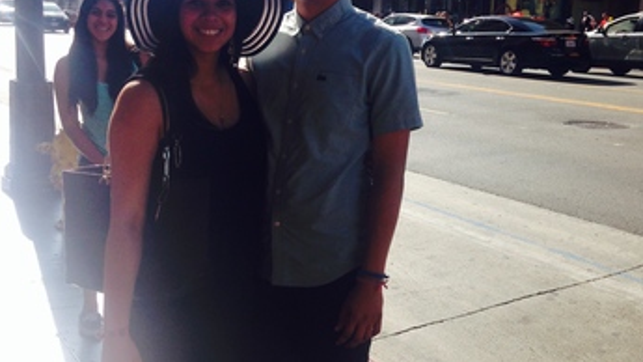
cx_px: 326
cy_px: 170
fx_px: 852
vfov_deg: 23.9
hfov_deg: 41.3
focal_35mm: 50
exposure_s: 1/874
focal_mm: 4.12
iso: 50
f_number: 2.4
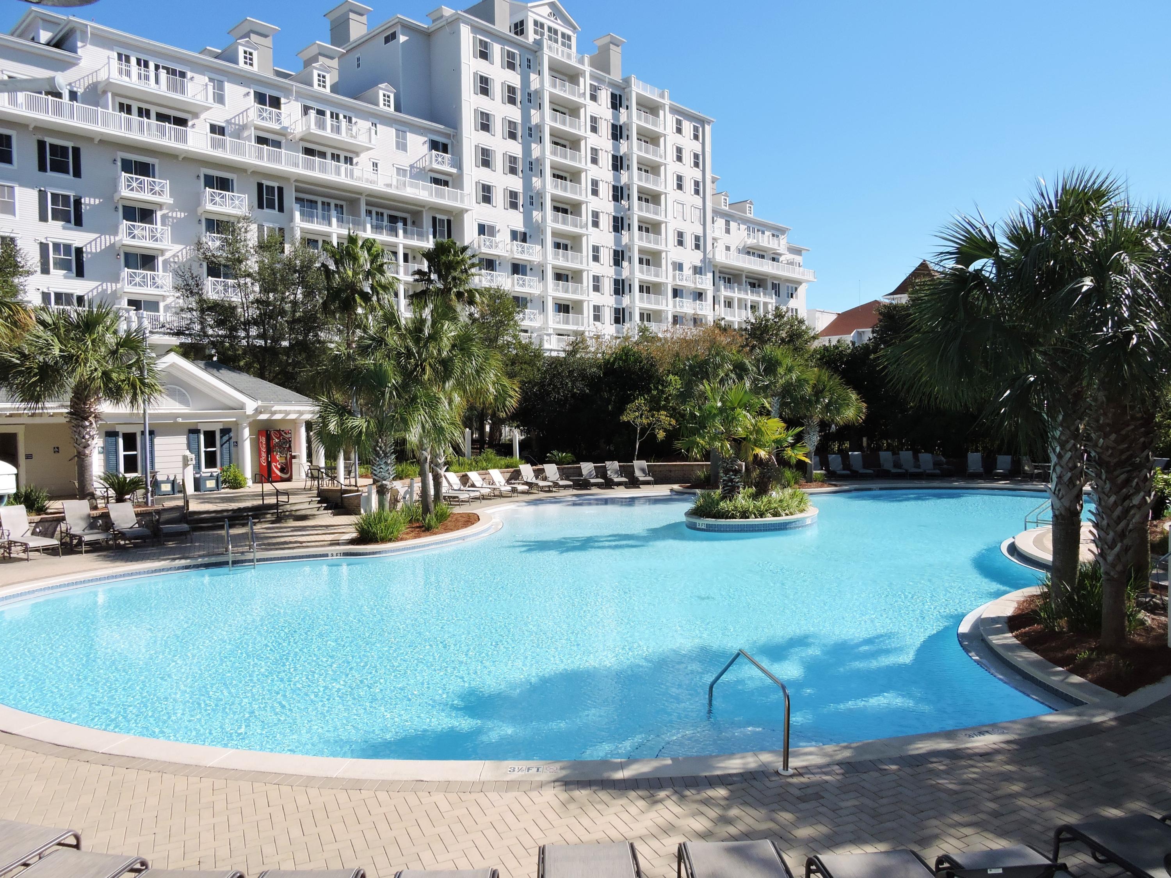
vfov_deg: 56.8
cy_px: 439
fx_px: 812
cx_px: 586
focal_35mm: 24
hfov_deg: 71.6
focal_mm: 4.3
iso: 140
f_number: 3.3
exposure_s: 1/1600
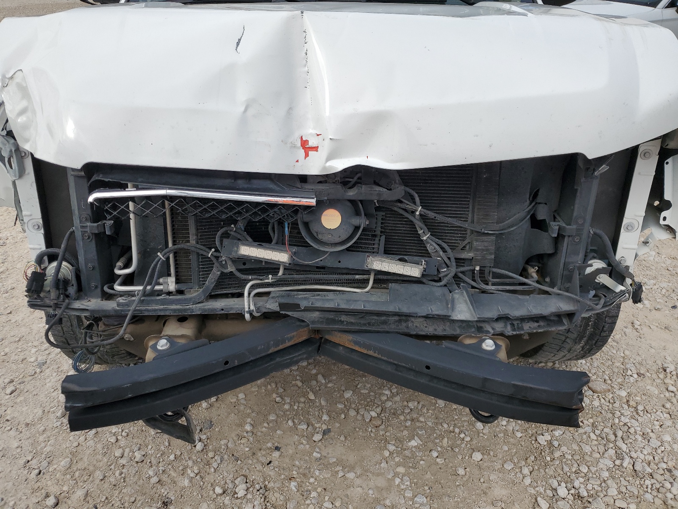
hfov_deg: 67.3
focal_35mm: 26
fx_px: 509
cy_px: 254
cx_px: 339
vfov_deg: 53.1
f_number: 1.5
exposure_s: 1/2500
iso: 50
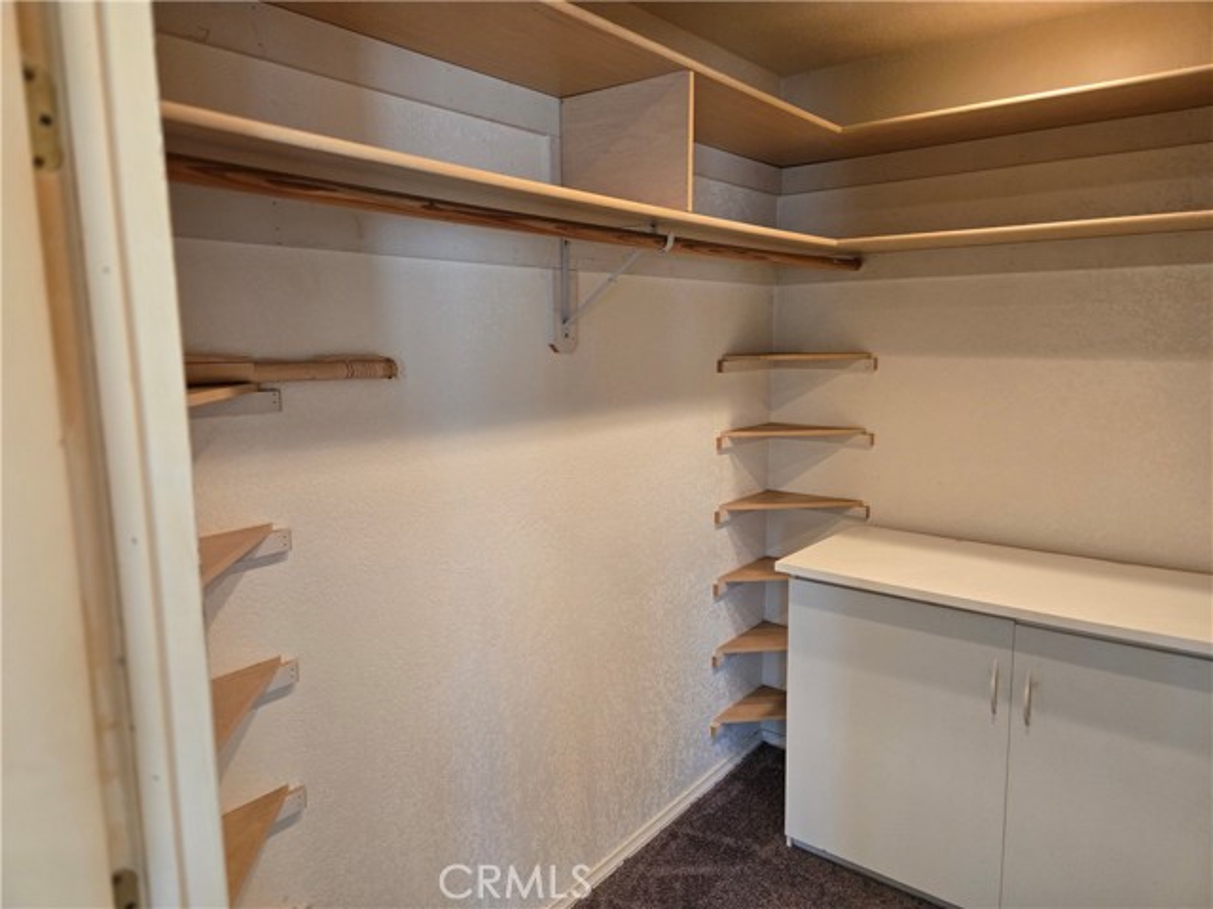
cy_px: 454
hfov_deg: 73.9
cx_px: 606
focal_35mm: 23
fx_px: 806
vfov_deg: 58.9
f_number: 1.8
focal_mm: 5.4
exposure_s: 1/120
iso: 500
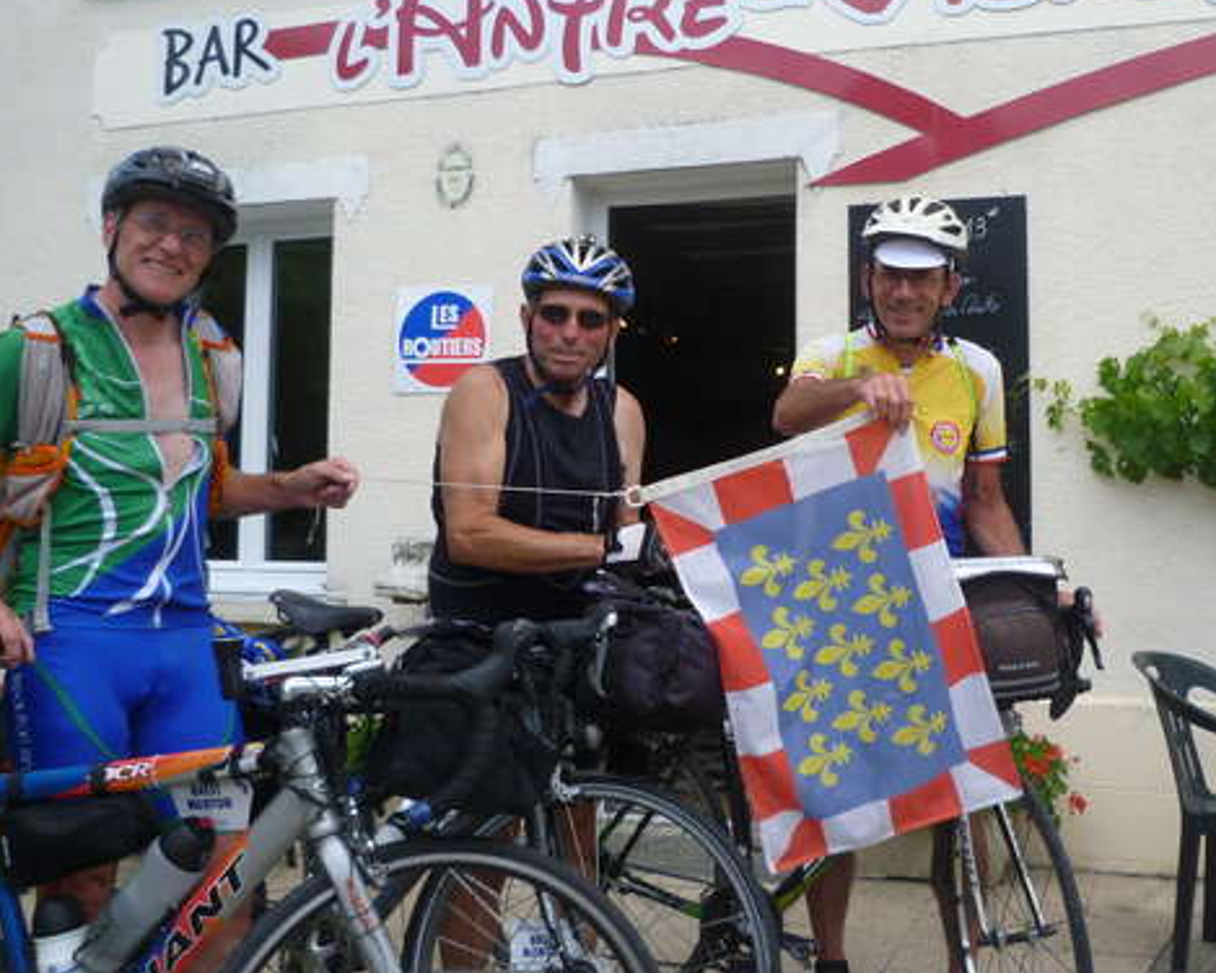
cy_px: 402
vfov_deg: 37.2
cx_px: 710
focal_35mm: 40
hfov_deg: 45.6
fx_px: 1439
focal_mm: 5.7
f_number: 3
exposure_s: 1/640
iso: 80
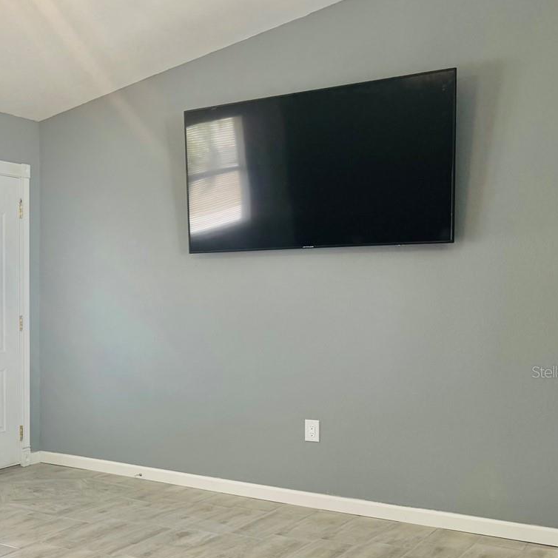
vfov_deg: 37.2
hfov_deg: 34.4
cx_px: 10
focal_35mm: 45
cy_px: 372
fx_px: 821
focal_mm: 6.76
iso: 100
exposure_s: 1/165
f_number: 1.78
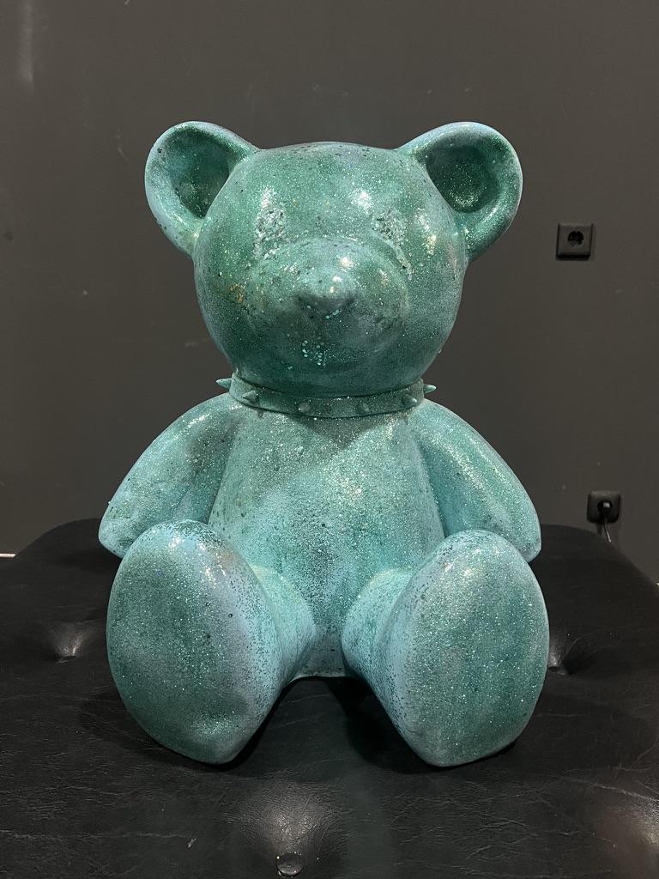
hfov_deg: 53.1
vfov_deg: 67.3
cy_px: 440
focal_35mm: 26
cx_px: 330
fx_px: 660
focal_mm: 5.7
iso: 500
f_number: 1.5
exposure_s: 1/33
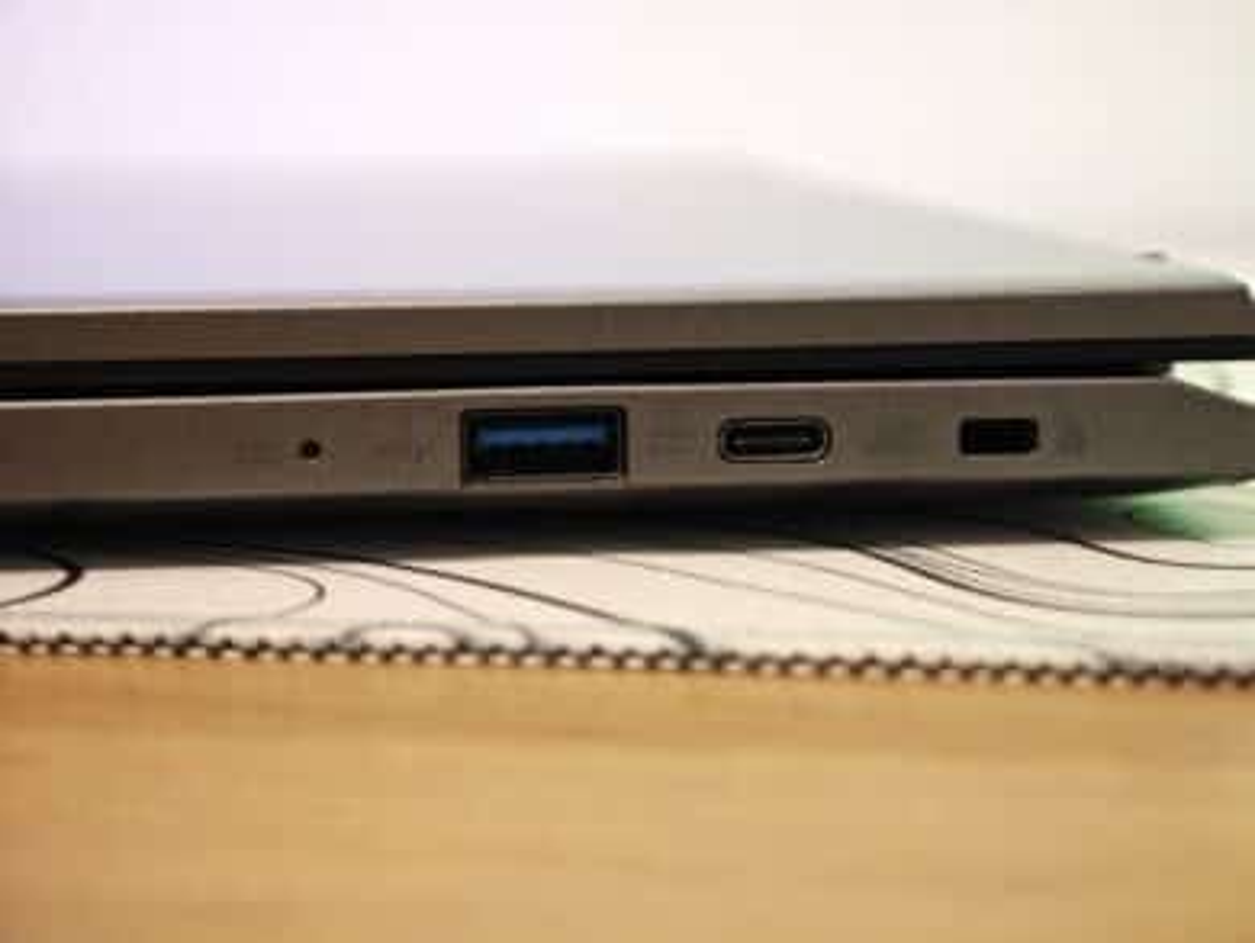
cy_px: 472
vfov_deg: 19.7
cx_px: 628
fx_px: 2721
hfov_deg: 26.0
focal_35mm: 75
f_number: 1.8
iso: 1000
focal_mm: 12.28
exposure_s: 1/100
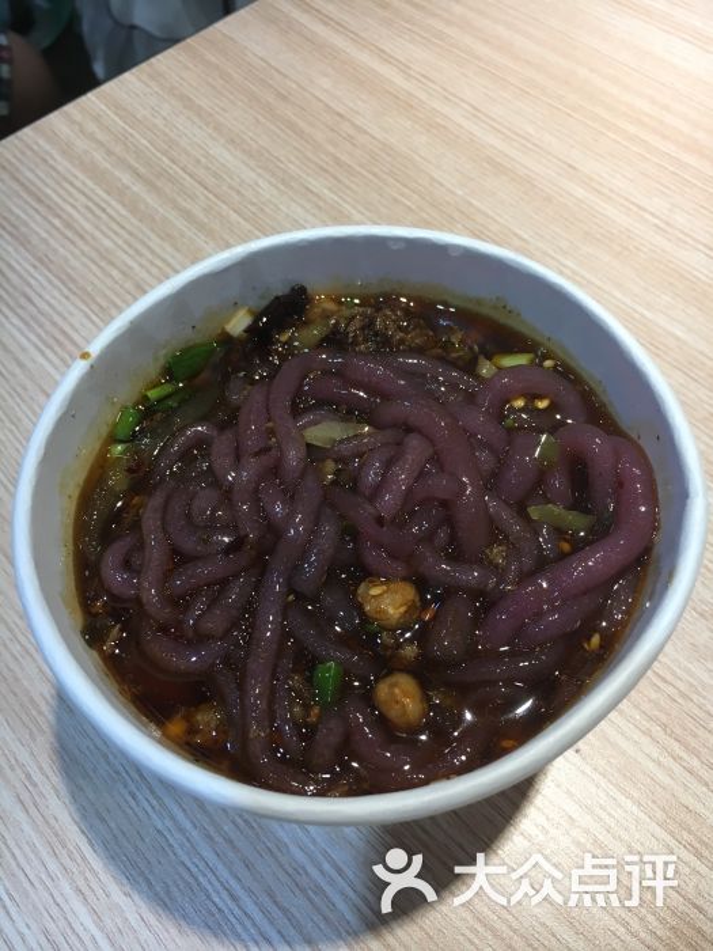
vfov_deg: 61.7
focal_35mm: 29
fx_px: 796
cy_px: 476
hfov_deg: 48.2
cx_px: 356
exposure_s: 1/33
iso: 40
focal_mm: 4.15
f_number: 2.2
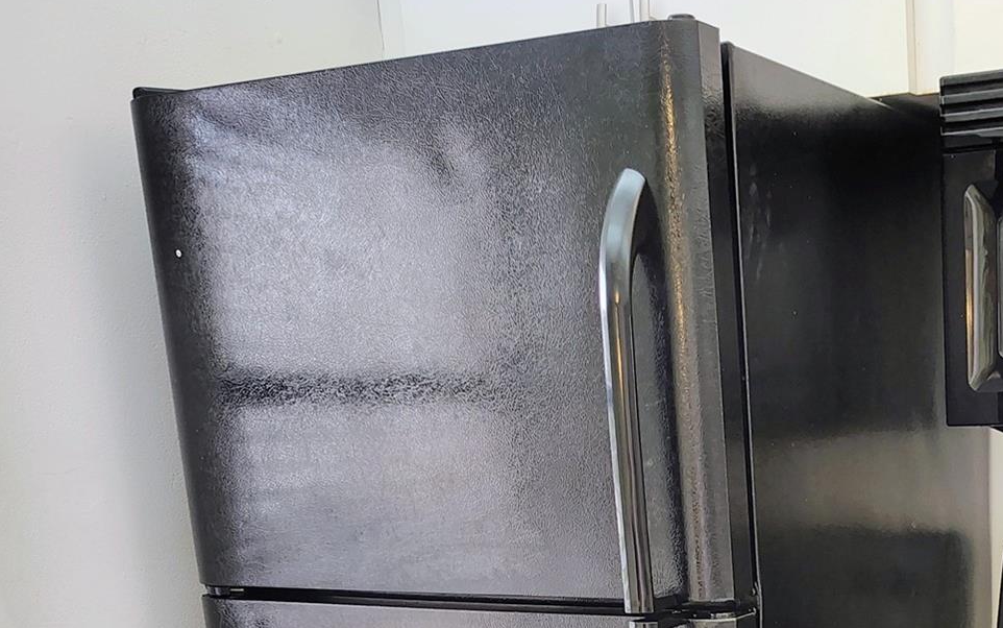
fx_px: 1477
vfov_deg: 22.0
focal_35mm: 54
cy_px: 772
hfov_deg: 35.4
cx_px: 895
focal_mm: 5.56
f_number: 1.8
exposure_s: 1/60
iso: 706
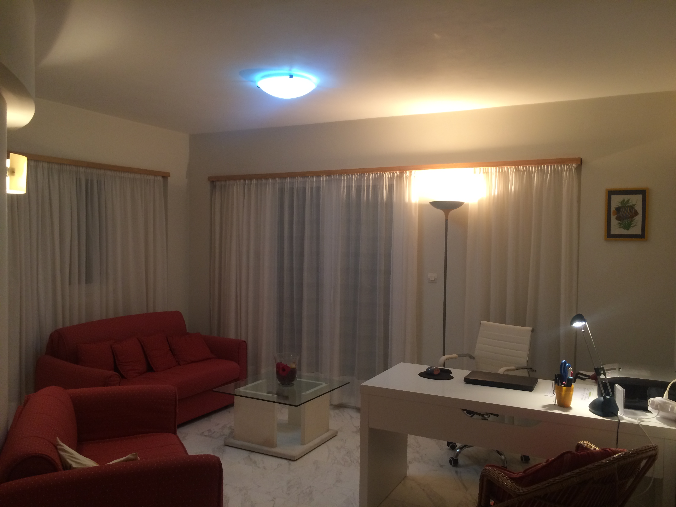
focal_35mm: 29
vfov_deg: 48.2
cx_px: 338
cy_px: 254
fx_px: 566
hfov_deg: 61.7
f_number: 2.2
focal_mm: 4.15
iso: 125
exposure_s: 1/33
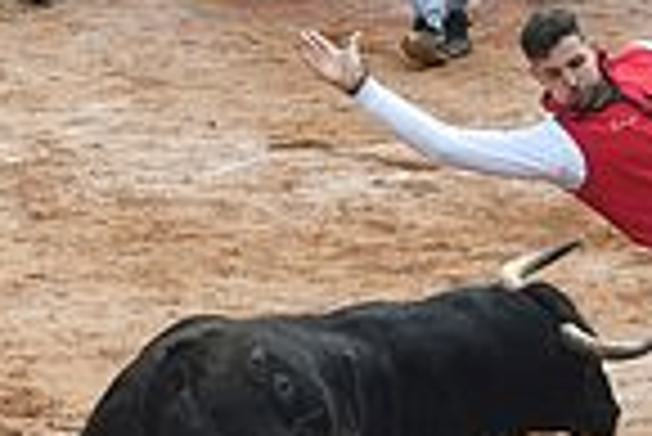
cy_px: -133
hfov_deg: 2.9
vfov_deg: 2.0
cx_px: 436
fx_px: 12745
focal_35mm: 703
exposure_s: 1/320
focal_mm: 120
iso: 400
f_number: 7.1
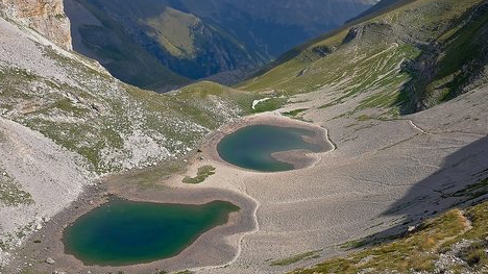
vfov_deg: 25.1
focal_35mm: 47
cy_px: 68
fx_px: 608
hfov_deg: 43.7
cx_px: 217
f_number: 9
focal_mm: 23
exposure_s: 1/210
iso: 200
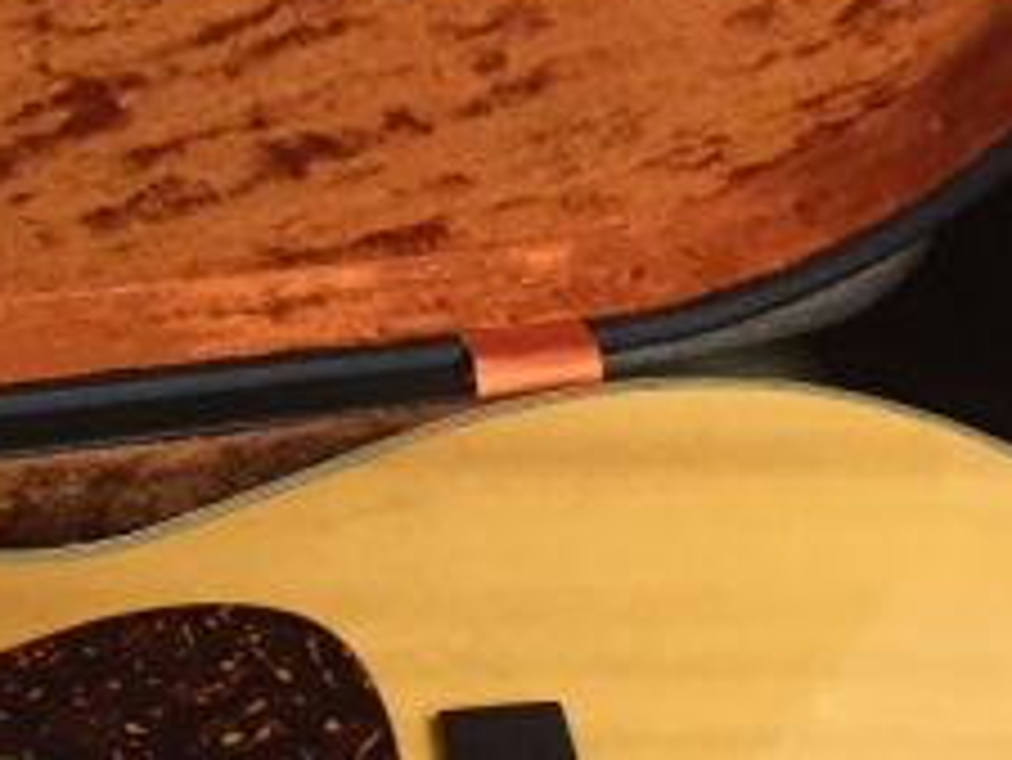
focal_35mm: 132
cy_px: 868
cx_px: -810
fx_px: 3861
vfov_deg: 11.1
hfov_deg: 13.4
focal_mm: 4.15
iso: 125
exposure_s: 1/30
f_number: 2.2
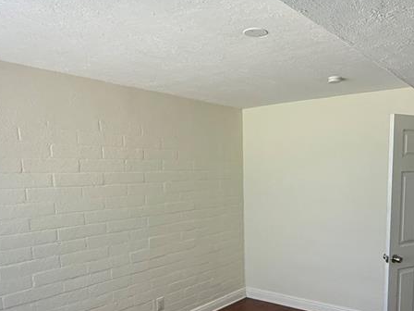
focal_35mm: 32
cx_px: 268
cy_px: 225
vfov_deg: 43.1
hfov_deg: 55.9
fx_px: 383
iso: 320
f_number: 2.2
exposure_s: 1/99
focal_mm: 2.22
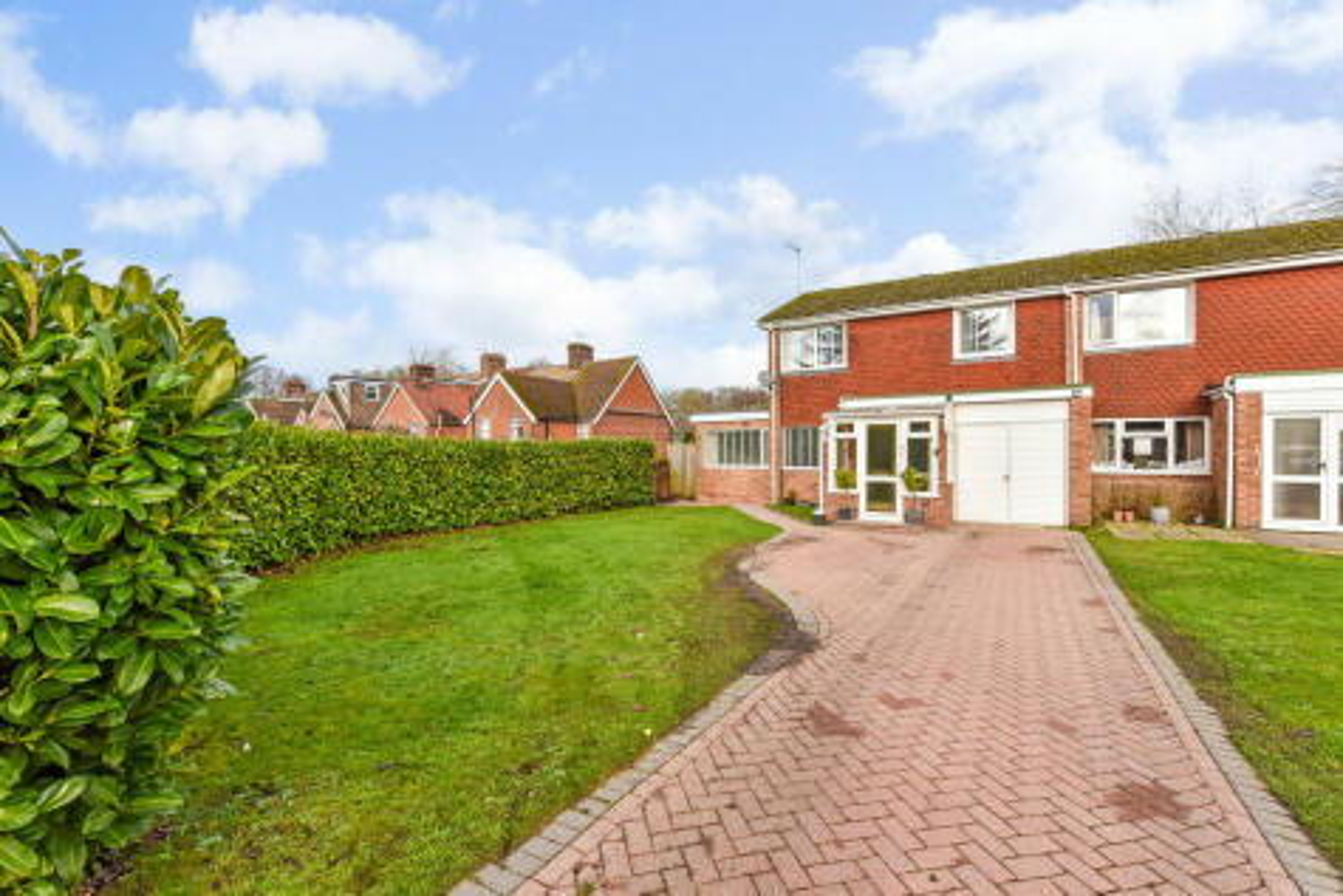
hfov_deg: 100.4
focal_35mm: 15
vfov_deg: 77.4
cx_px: 672
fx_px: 560
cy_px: 448
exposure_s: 1/400
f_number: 9
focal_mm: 15
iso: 400
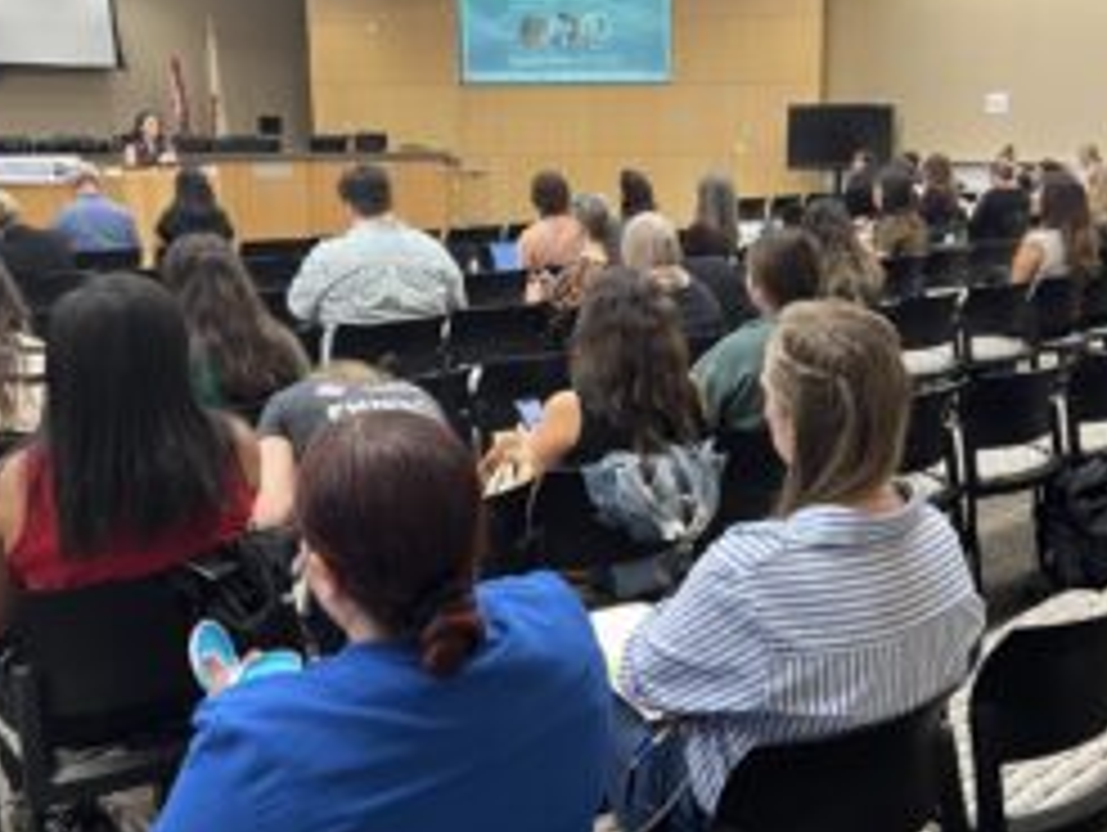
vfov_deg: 38.6
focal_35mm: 37
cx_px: 648
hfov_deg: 49.9
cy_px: 353
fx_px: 1184
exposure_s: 1/60
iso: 160
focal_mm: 5.7
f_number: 1.5
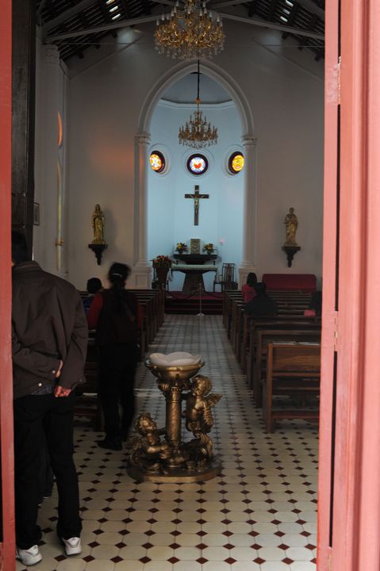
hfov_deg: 37.8
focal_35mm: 35
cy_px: 286
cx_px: 190
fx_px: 555
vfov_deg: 54.5
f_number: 8
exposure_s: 1/30
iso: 1600
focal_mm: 35
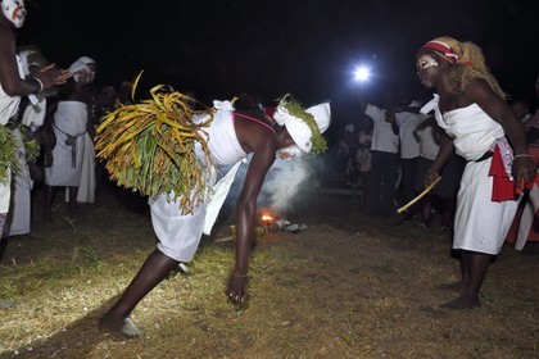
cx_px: 270
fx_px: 359
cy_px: 180
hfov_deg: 73.7
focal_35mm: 24
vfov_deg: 53.1
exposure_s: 1/50
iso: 3200
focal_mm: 24
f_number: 7.1
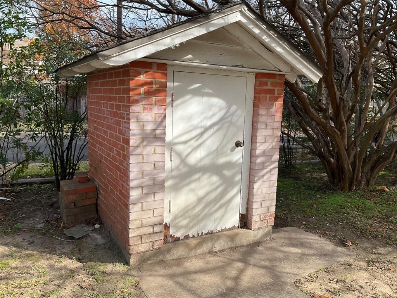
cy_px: 149
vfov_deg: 48.2
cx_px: 198
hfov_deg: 61.7
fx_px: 333
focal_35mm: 29
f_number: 1.8
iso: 25
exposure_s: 1/855
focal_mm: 3
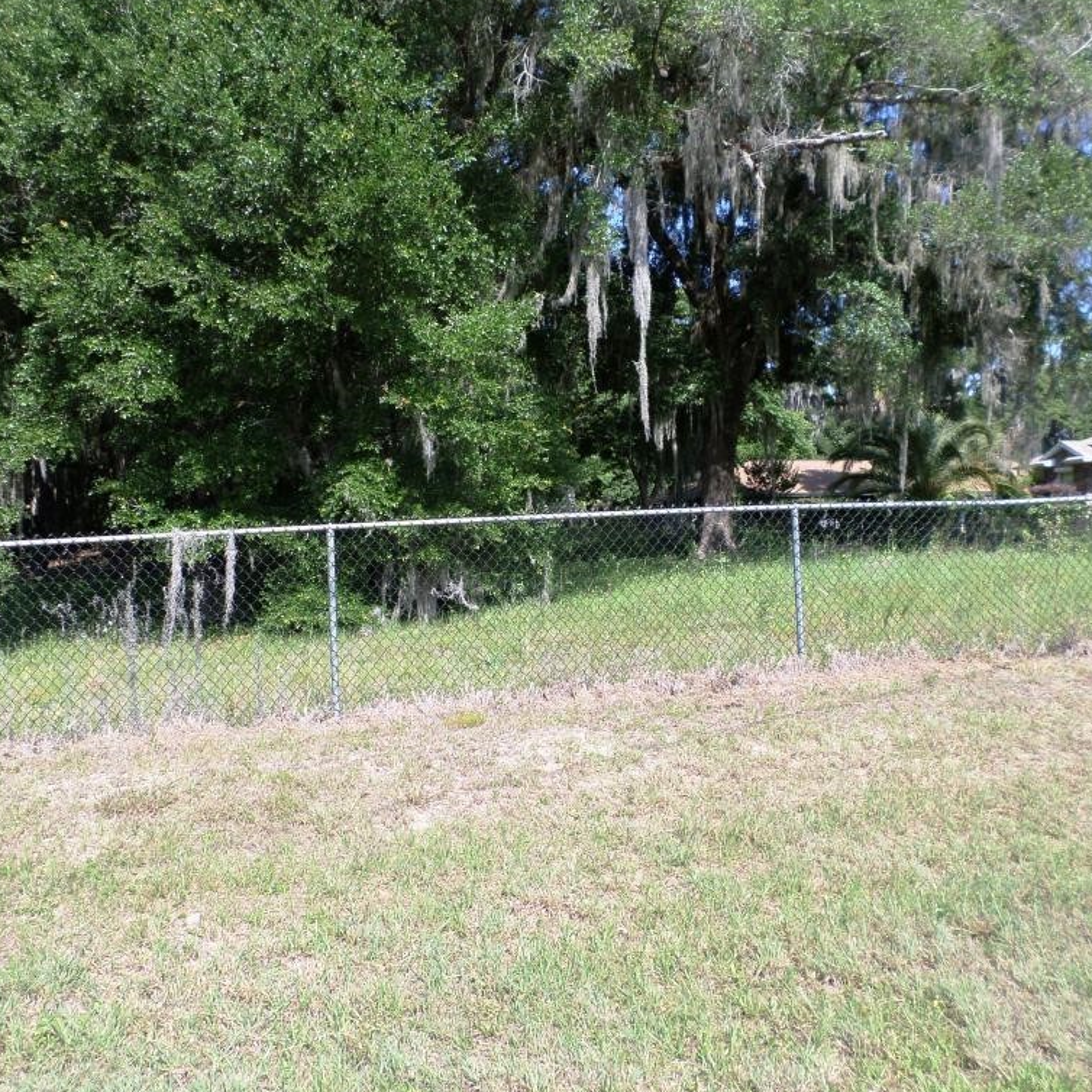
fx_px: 1071
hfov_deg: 54.0
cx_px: 497
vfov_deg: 54.0
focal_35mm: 30
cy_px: 543
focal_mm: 4.5
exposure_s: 1/750
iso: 80
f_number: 2.5
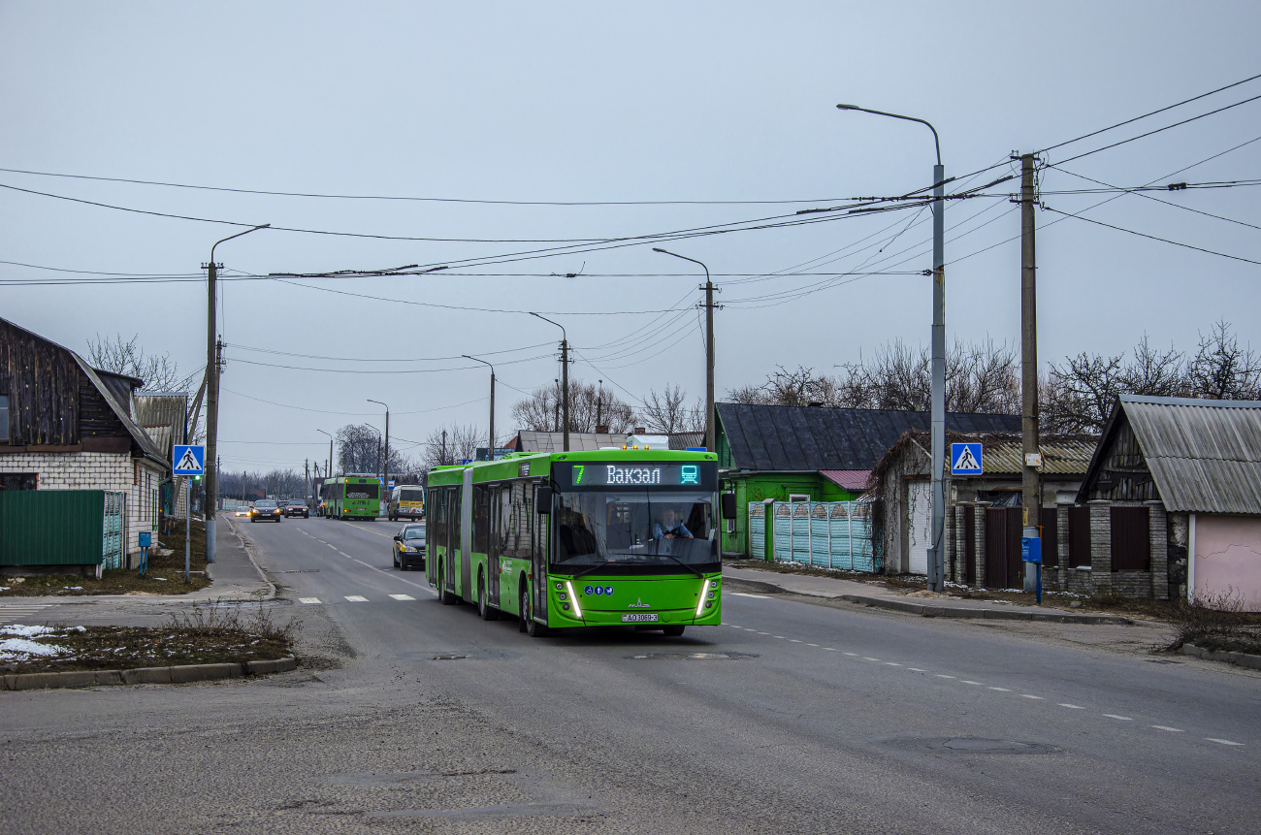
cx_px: 630
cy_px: 418
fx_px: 2202
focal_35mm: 63
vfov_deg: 21.5
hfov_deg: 32.0
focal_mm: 42
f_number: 7.1
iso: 800
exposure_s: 1/320
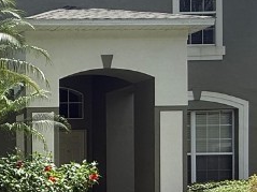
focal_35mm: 60
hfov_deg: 23.7
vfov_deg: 23.7
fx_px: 445
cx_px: -152
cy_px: 177
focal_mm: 2.22
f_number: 2.2
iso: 50
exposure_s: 1/809
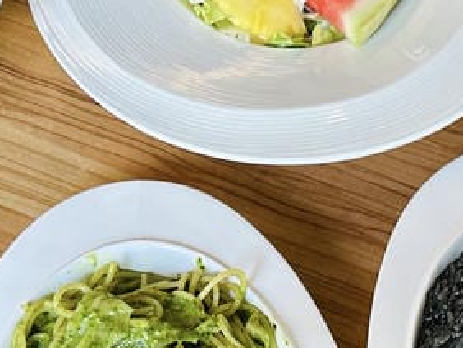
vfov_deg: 14.3
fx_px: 1365
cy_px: 343
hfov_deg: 19.2
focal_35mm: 102
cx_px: 277
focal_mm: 6.86
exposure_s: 1/120
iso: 80
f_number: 1.78
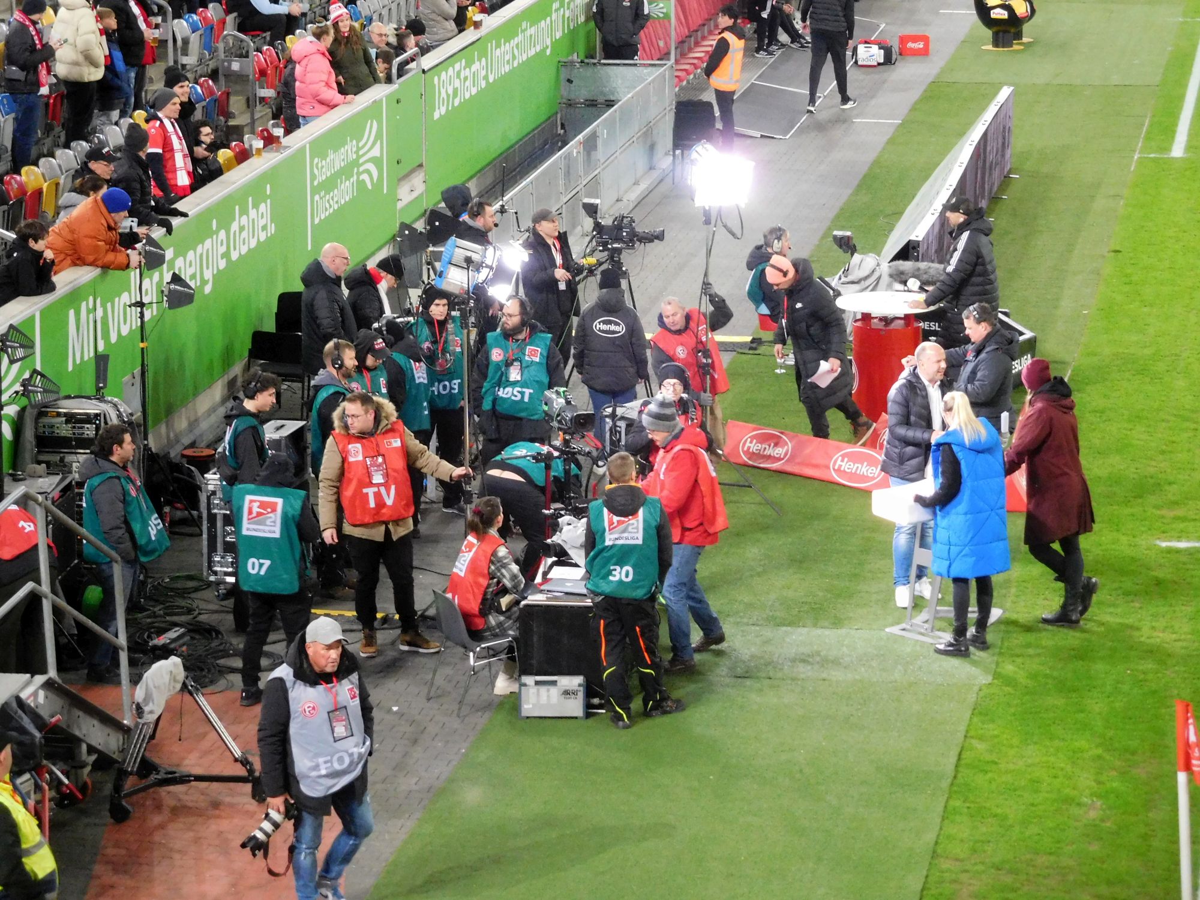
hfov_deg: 15.8
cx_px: 600
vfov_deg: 11.9
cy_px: 450
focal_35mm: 125
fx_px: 4333
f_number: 5
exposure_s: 1/50
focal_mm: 22.3
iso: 800
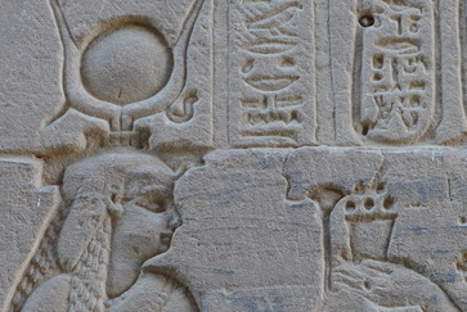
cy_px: 167
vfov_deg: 14.7
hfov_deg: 21.7
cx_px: 362
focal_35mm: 93
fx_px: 1208
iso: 80
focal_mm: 9.2
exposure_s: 1/100
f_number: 1.8
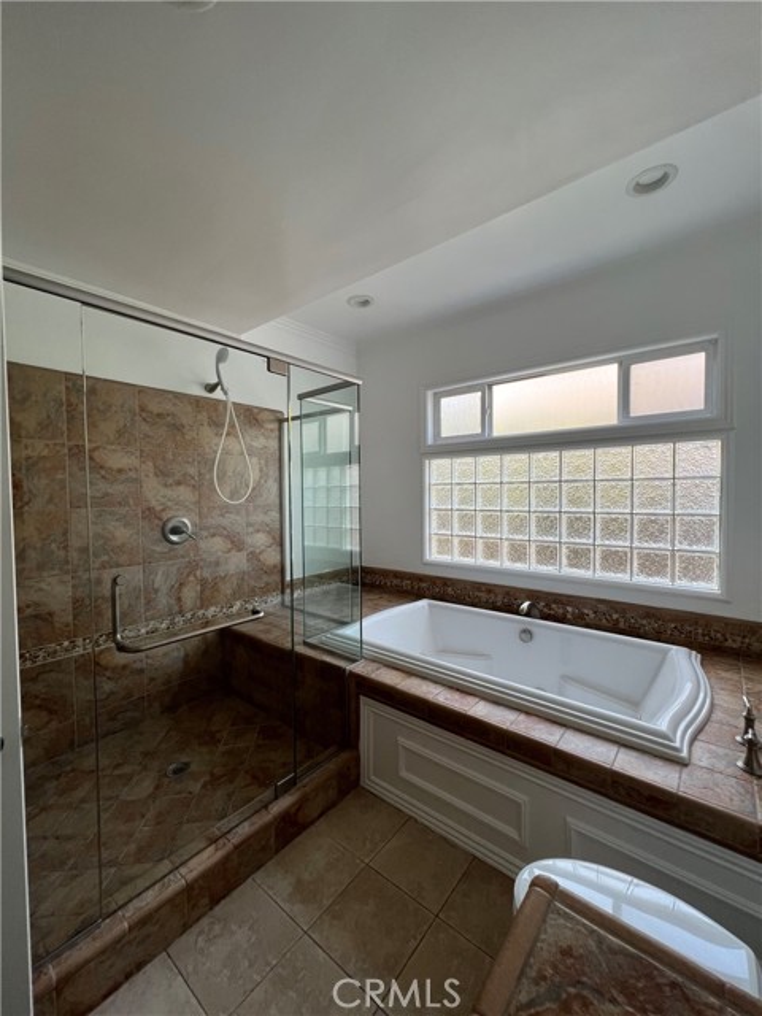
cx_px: 381
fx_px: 382
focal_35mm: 13
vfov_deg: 106.2
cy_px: 508
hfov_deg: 89.9
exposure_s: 1/99
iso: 50
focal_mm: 1.57
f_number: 1.8
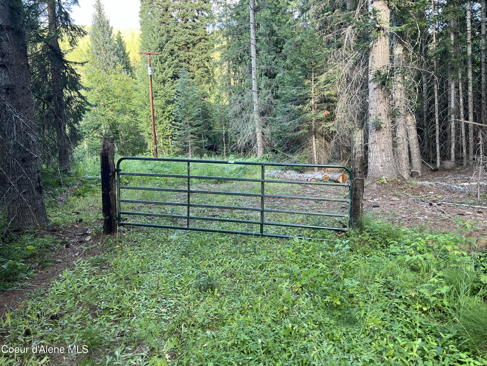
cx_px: 244
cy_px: 183
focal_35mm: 26
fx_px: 366
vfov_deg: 53.1
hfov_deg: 67.3
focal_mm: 5.1
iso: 100
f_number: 1.6
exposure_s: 1/121
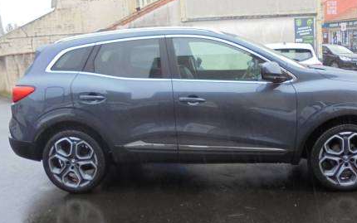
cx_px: 193
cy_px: 140
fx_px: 399
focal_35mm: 41
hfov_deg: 48.2
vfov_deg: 31.1
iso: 100
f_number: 3.5
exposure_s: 1/50
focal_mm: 4.6
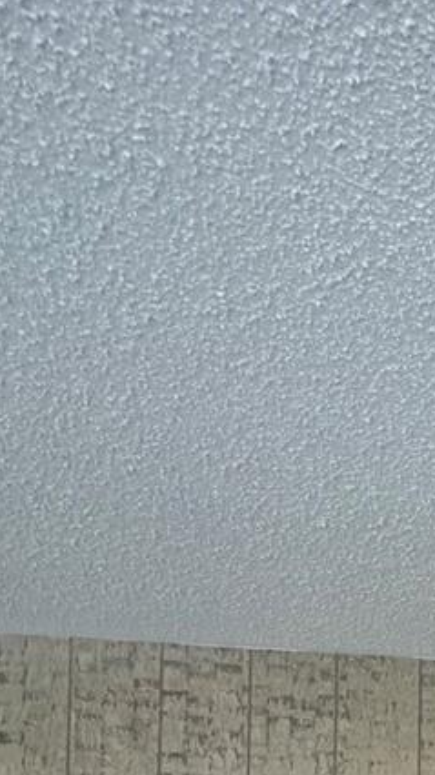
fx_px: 883
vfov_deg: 36.3
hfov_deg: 22.4
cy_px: 937
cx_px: 666
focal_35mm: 43
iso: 250
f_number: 2.2
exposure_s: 1/120
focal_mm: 2.22
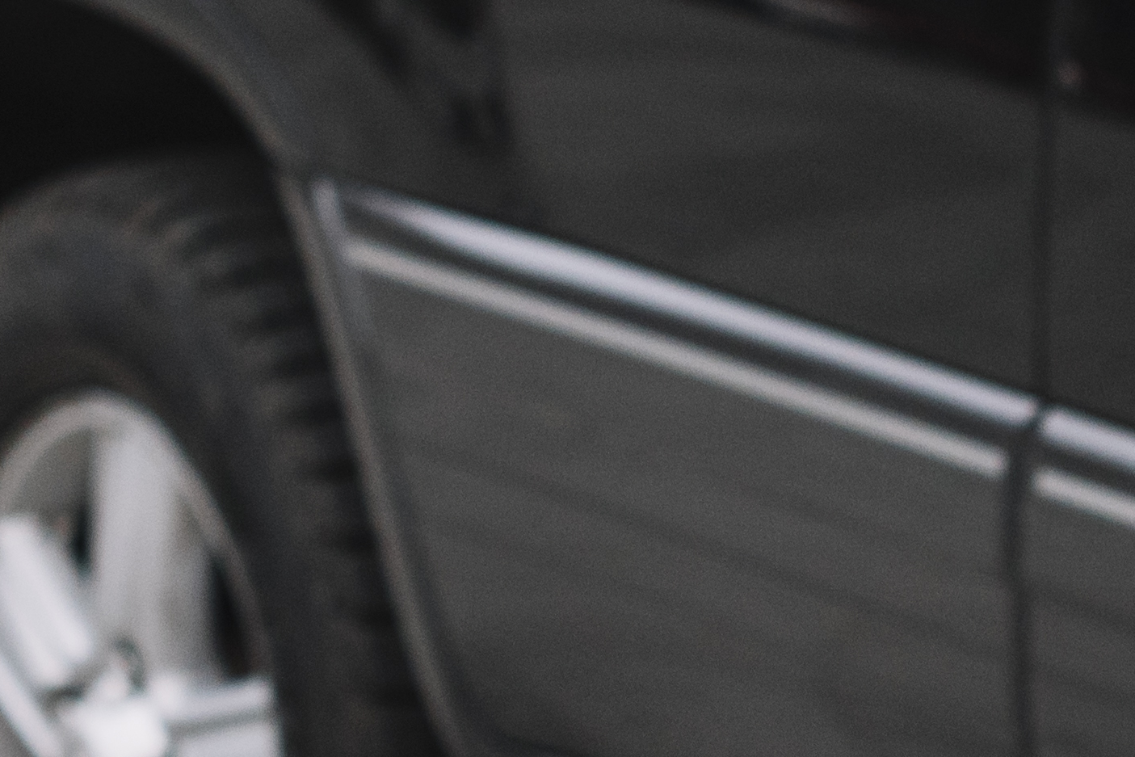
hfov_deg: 7.9
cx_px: 735
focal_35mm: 262
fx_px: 8261
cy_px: -265
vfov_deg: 5.2
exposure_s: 1/160
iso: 500
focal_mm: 50
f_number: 3.5
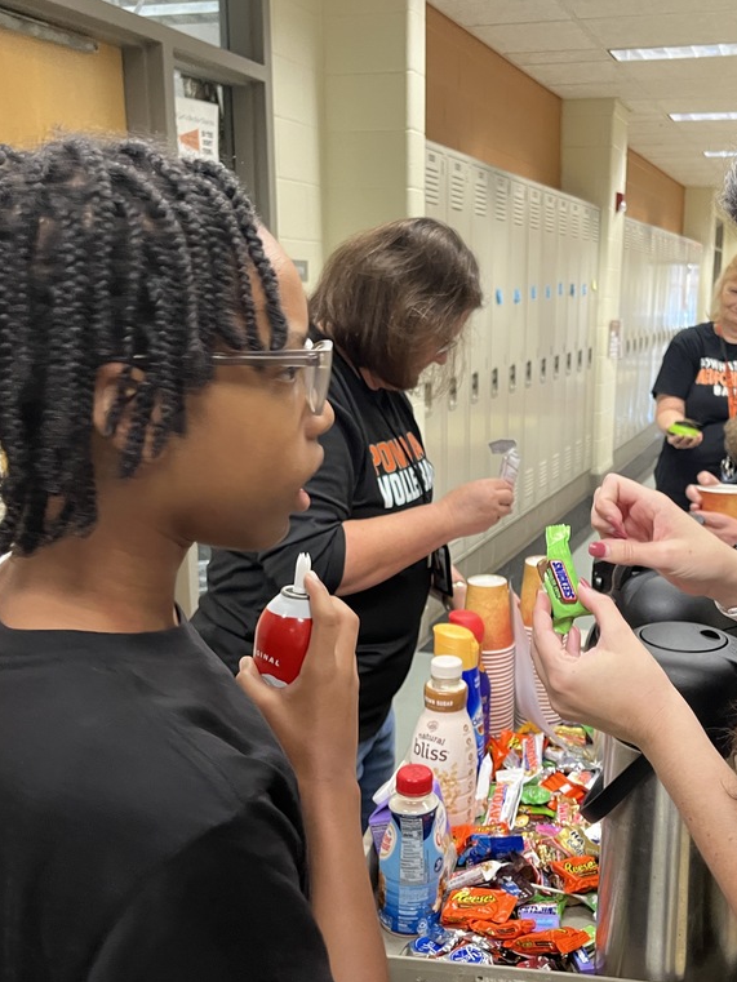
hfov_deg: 40.1
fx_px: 993
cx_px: 509
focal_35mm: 35
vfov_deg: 52.6
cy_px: 490
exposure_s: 1/60
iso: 400
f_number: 1.6
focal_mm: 5.1
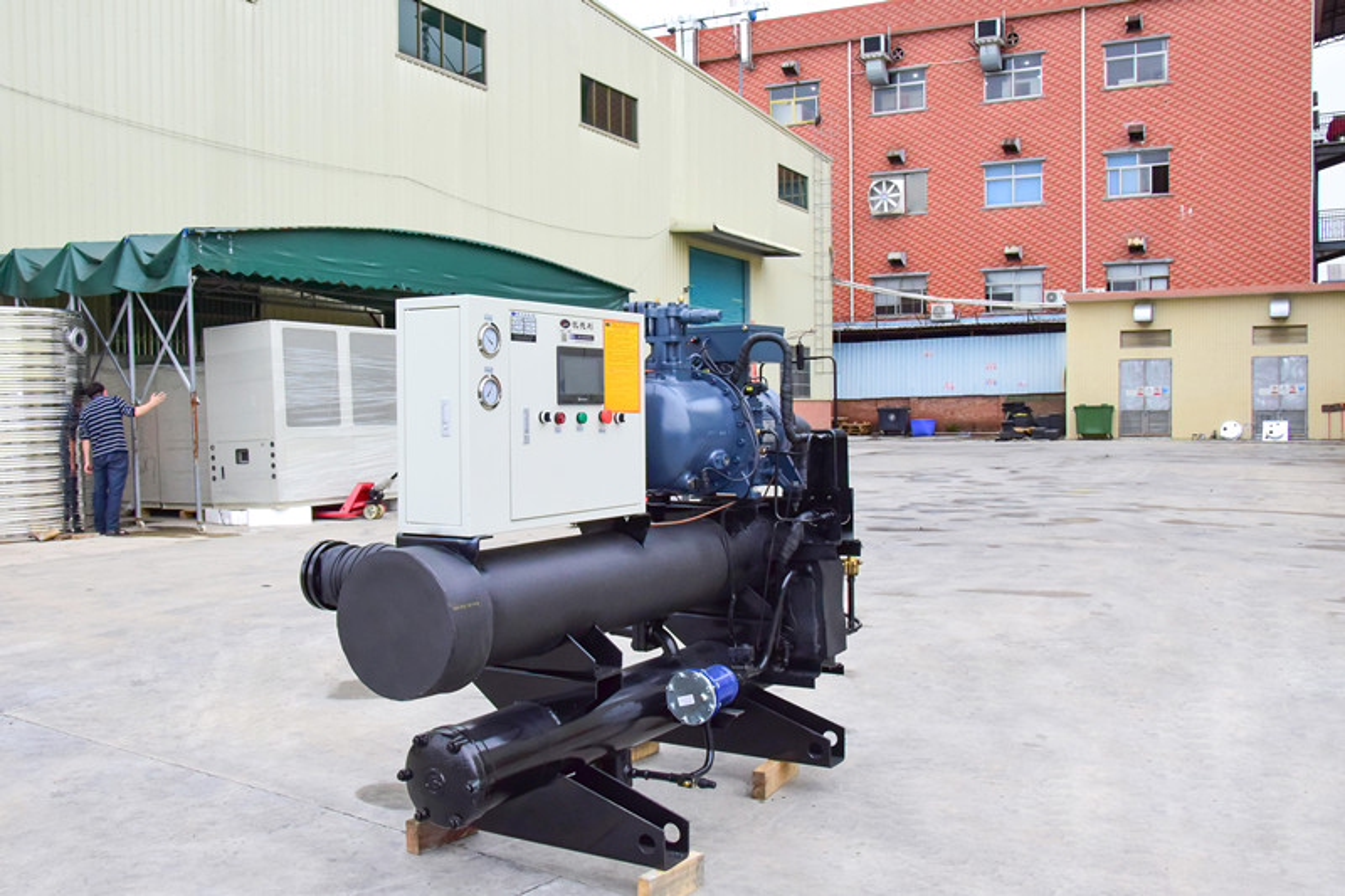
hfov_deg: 57.2
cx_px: 672
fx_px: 1233
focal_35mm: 33
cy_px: 448
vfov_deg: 40.0
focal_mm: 22
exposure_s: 1/640
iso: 2000
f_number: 13
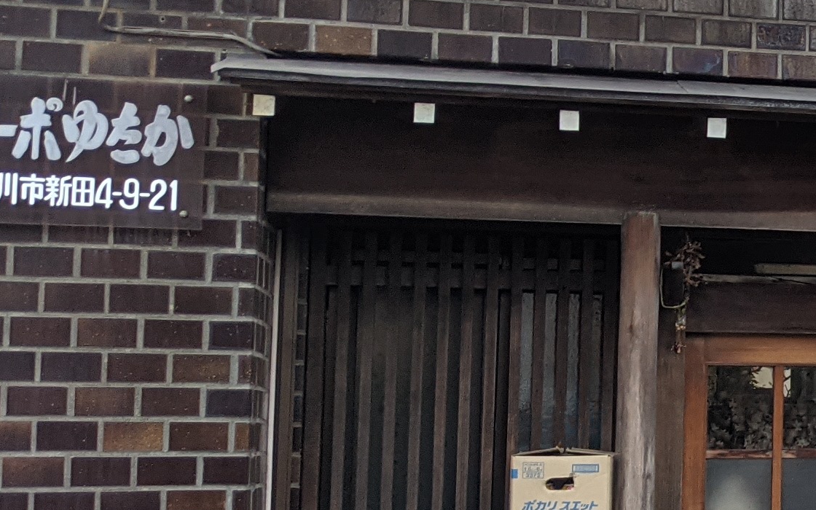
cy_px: 303
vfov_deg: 12.7
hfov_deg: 17.0
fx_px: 2291
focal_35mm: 103
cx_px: 1433
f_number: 1.73
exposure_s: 1/329
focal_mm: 4.38
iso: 55
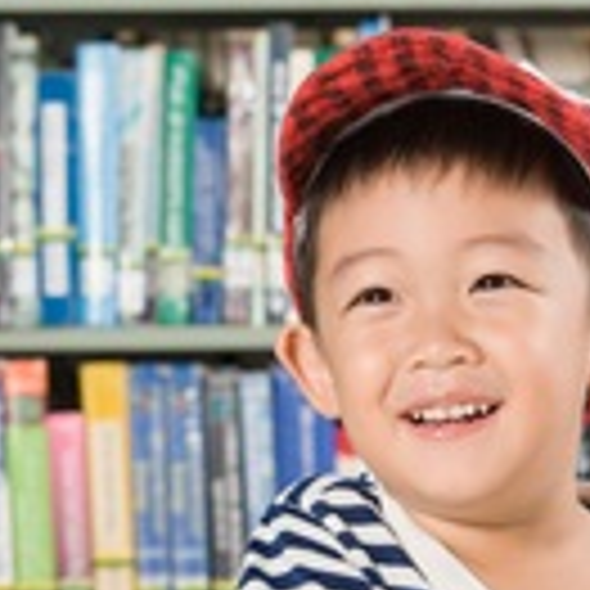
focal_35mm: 194
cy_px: 333
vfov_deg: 9.0
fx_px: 3741
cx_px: 140
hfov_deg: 9.0
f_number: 6.3
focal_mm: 60
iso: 400
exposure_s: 1/200
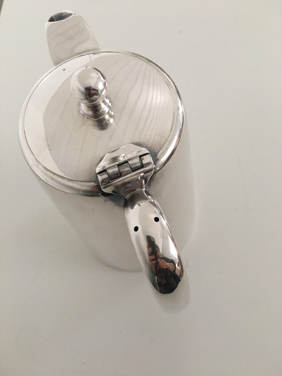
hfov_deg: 48.2
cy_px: 188
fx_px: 315
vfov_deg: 61.7
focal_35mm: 29
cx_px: 141
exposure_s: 1/33
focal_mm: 4.15
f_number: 2.2
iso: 125
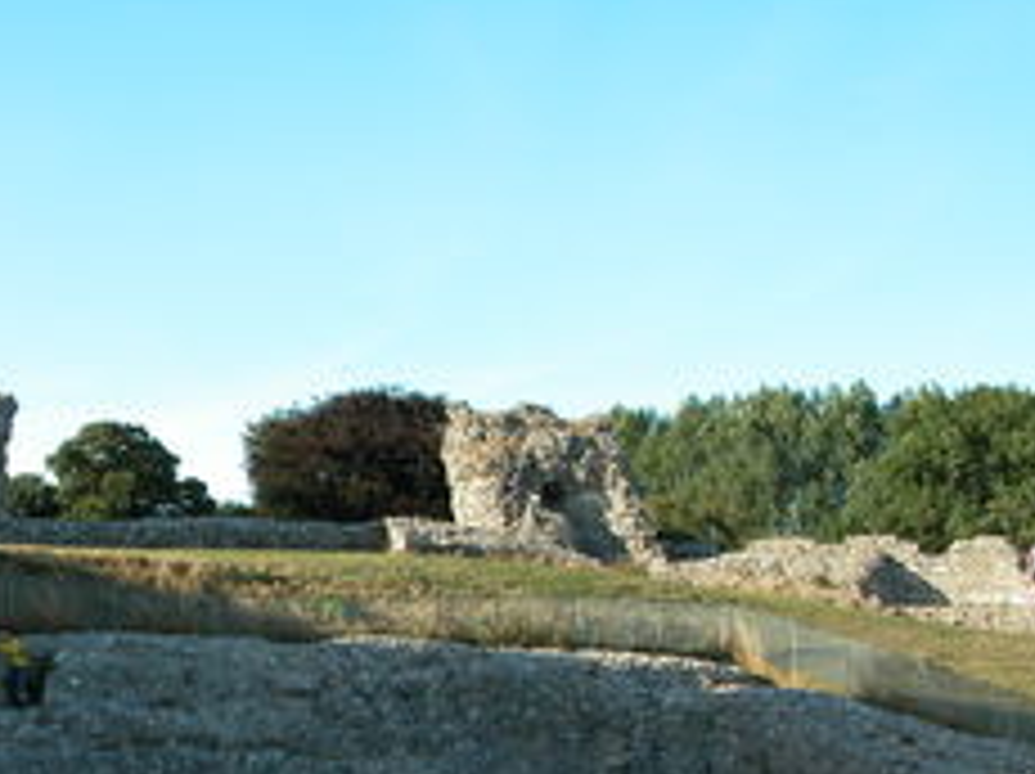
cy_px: 608
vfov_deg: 23.7
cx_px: 234
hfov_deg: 31.1
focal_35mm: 61
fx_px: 1822
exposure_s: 1/206
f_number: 5
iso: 100
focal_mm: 8.9
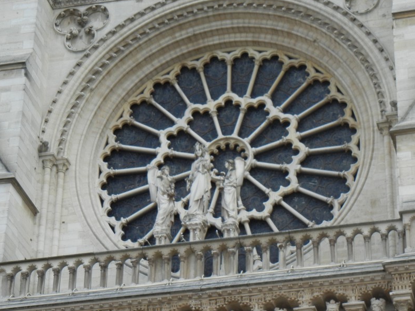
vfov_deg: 12.9
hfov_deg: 17.1
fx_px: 1379
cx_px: 223
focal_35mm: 115
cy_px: 178
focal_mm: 16
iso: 160
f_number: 4.4
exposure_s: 1/396
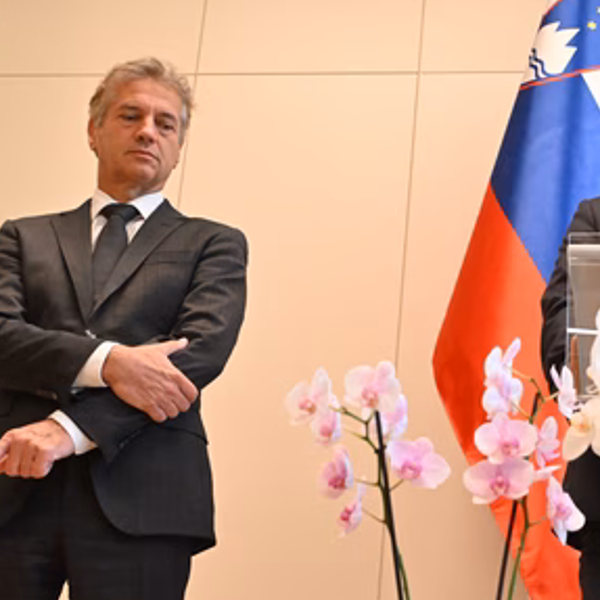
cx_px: 642
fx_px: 1628
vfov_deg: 20.9
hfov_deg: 20.0
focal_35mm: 83
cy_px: 314
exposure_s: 1/200
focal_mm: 40
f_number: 4.5
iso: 4000
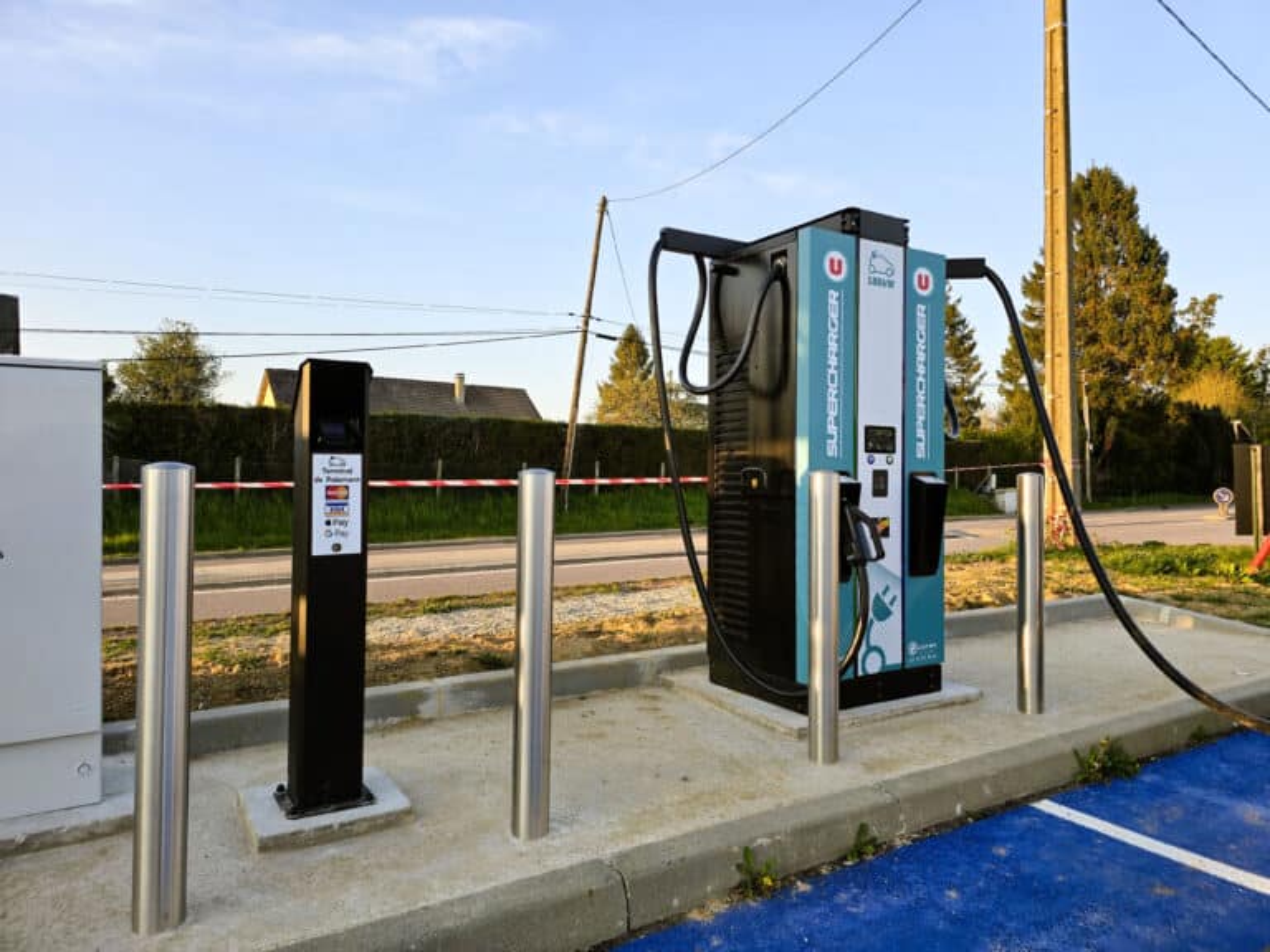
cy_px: 476
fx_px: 844
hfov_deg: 73.9
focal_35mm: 23
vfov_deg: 58.9
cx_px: 635
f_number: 1.7
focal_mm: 6.3
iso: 16
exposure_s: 1/180
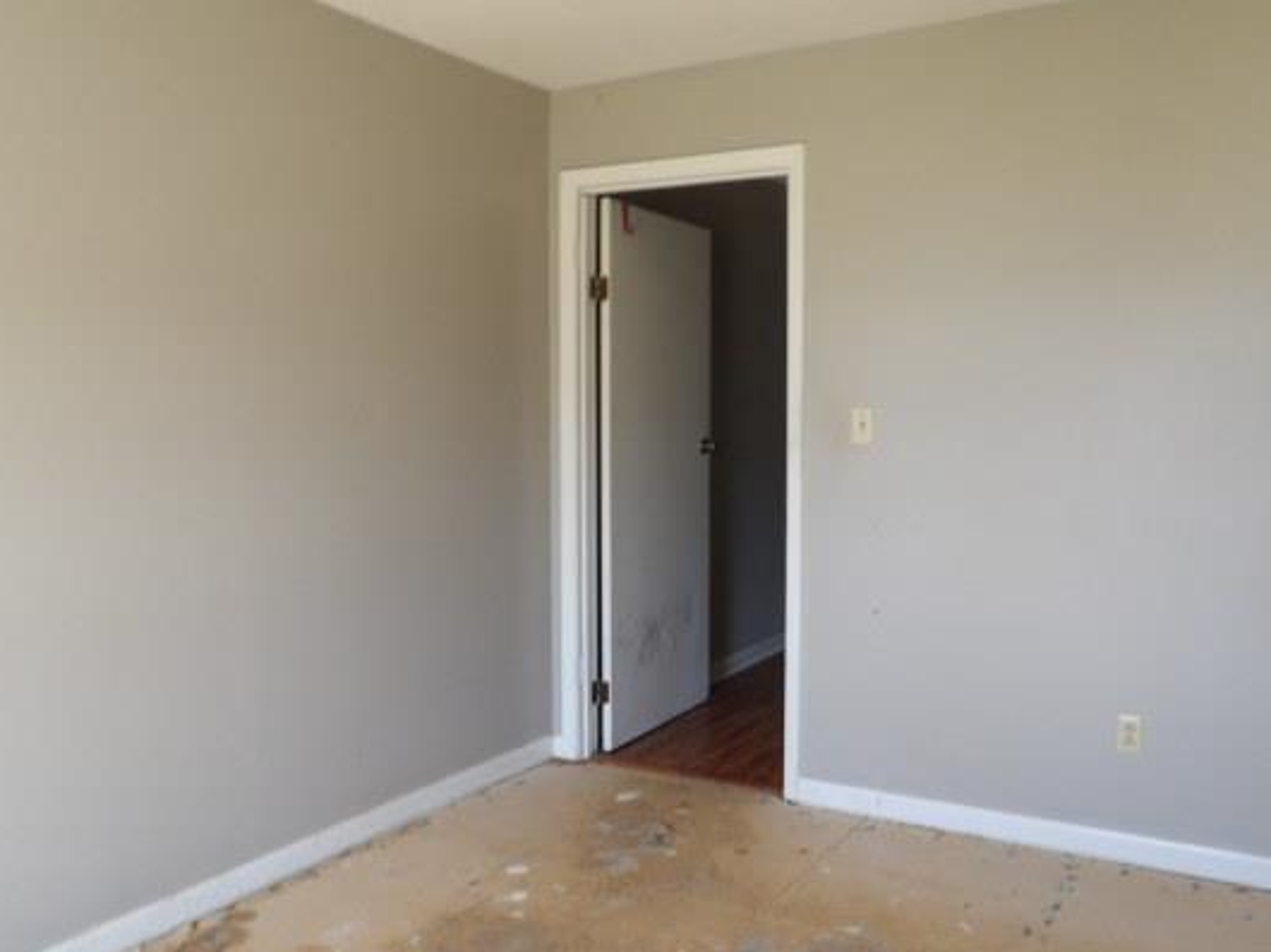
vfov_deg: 48.2
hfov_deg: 61.5
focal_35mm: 29
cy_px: 499
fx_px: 1064
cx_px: 715
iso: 200
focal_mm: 4.3
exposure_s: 1/33
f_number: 3.2
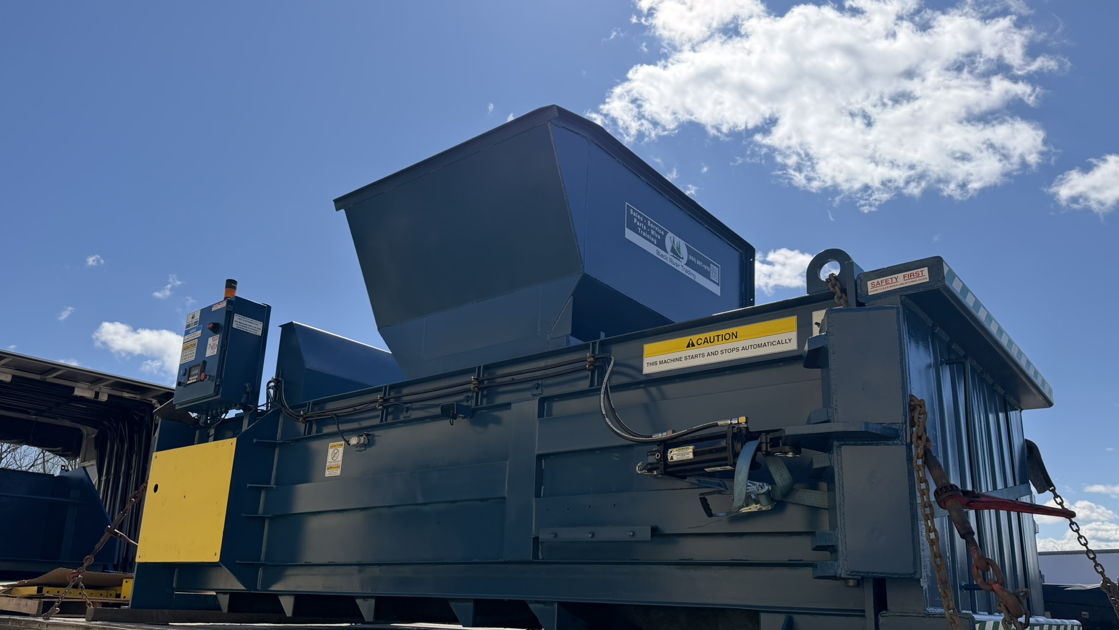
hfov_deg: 69.9
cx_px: 556
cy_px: 379
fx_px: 801
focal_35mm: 27
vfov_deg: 42.7
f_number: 1.78
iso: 100
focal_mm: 6.76
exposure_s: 1/8130
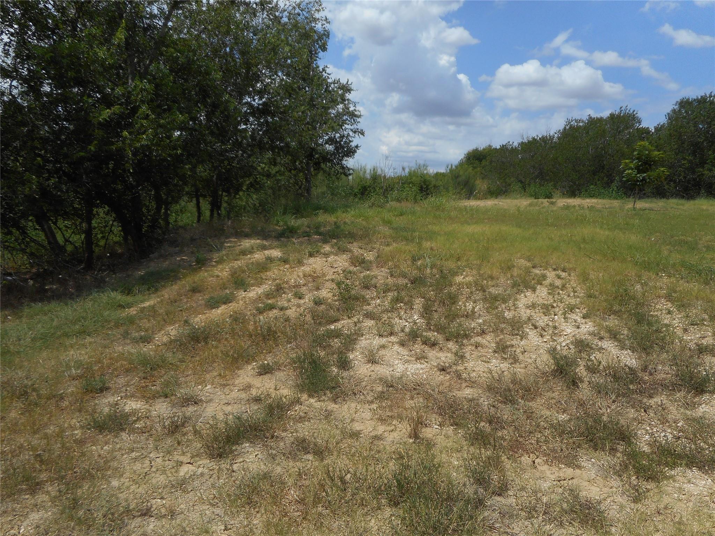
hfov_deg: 69.4
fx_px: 516
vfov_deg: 54.9
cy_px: 268
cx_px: 358
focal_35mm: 25
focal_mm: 4.5
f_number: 3.7
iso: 80
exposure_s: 1/1250
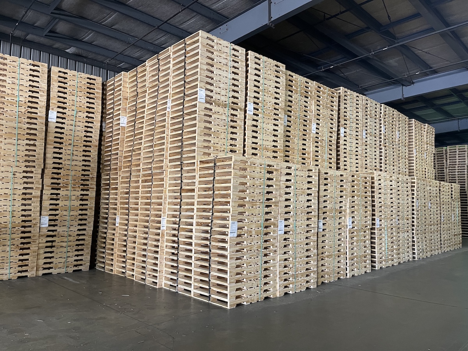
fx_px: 352
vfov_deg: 53.1
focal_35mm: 26
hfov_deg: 67.3
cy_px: 176
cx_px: 234
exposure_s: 1/60
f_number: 1.6
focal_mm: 5.1
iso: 320
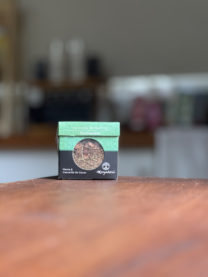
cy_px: 138
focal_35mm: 77
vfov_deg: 25.3
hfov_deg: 19.1
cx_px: 104
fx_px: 617
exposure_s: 1/40
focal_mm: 9
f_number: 2.8
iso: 320
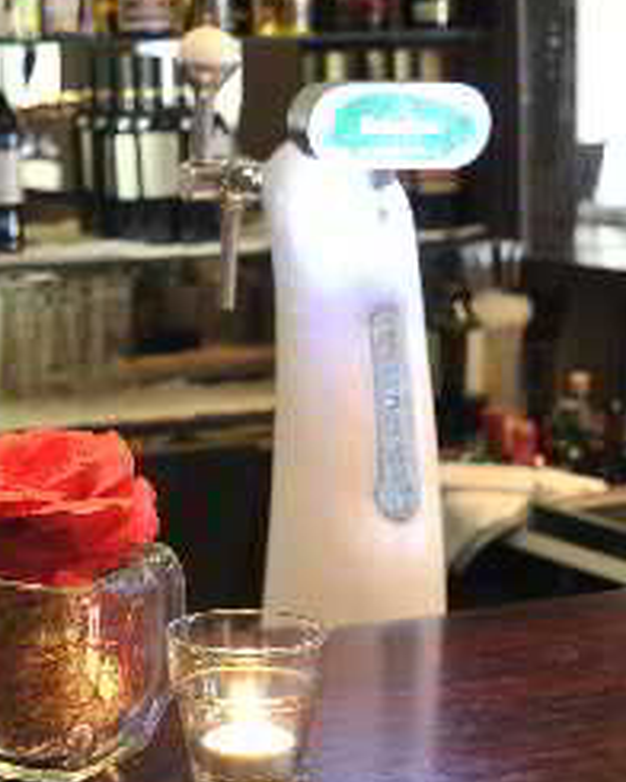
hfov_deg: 16.0
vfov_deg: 20.6
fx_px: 2131
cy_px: 166
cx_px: -137
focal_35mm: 92
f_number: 5.6
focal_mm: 30
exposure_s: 1
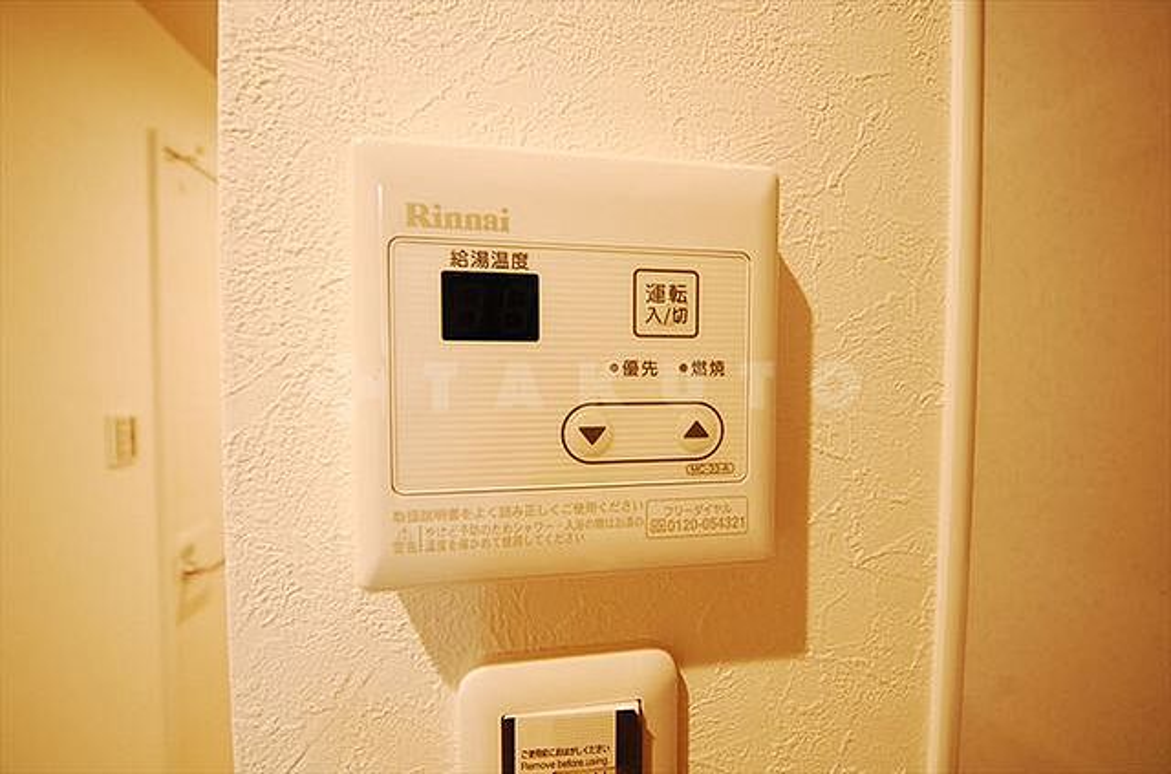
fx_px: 414
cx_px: 586
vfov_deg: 86.2
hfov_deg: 109.5
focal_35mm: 13
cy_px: 387
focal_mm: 8.5
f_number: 4.8
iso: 1600
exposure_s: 1/30
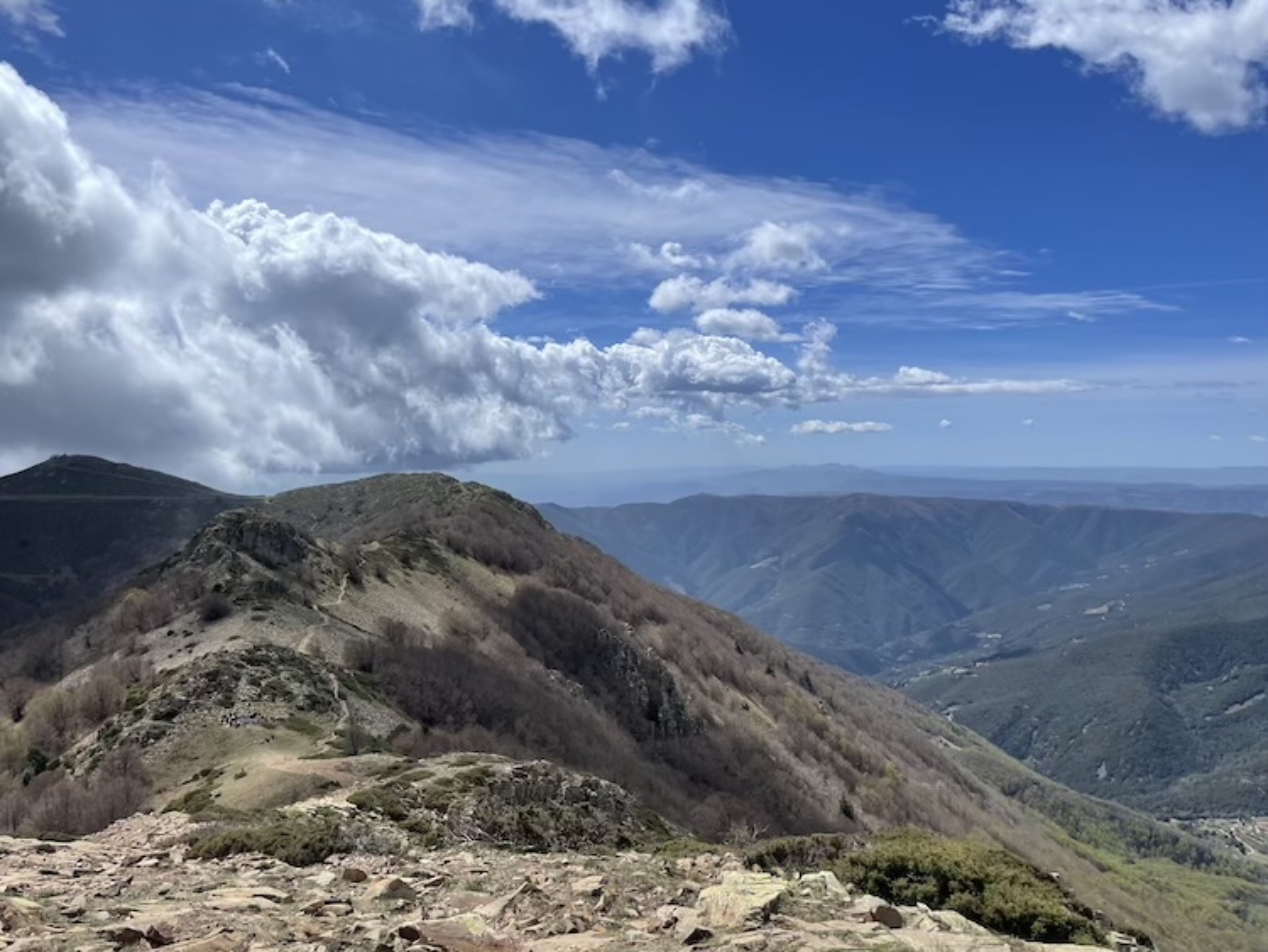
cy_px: 476
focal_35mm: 26
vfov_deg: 53.1
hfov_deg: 67.3
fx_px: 953
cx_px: 634
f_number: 1.6
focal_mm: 4.2
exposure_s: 1/7299
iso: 32
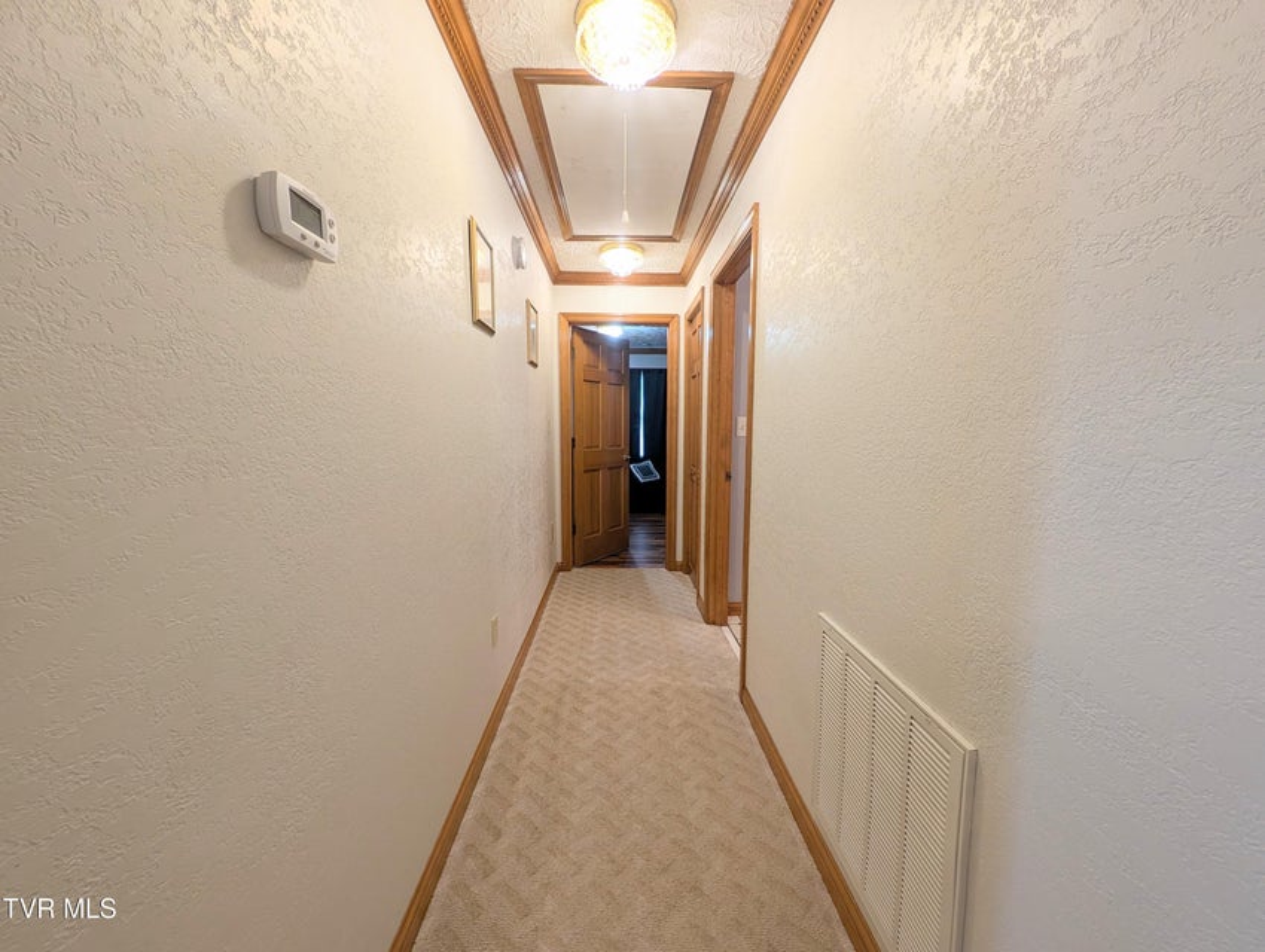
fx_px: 439
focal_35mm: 12
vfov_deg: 94.6
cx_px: 632
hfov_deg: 110.5
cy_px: 476
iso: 45
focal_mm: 2.23
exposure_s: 1/30
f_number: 1.95
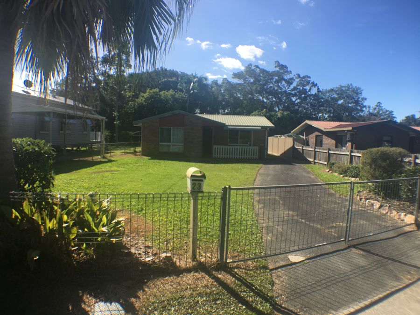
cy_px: 158
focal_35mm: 29
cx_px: 210
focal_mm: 4.15
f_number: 2.2
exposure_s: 1/1099
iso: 25
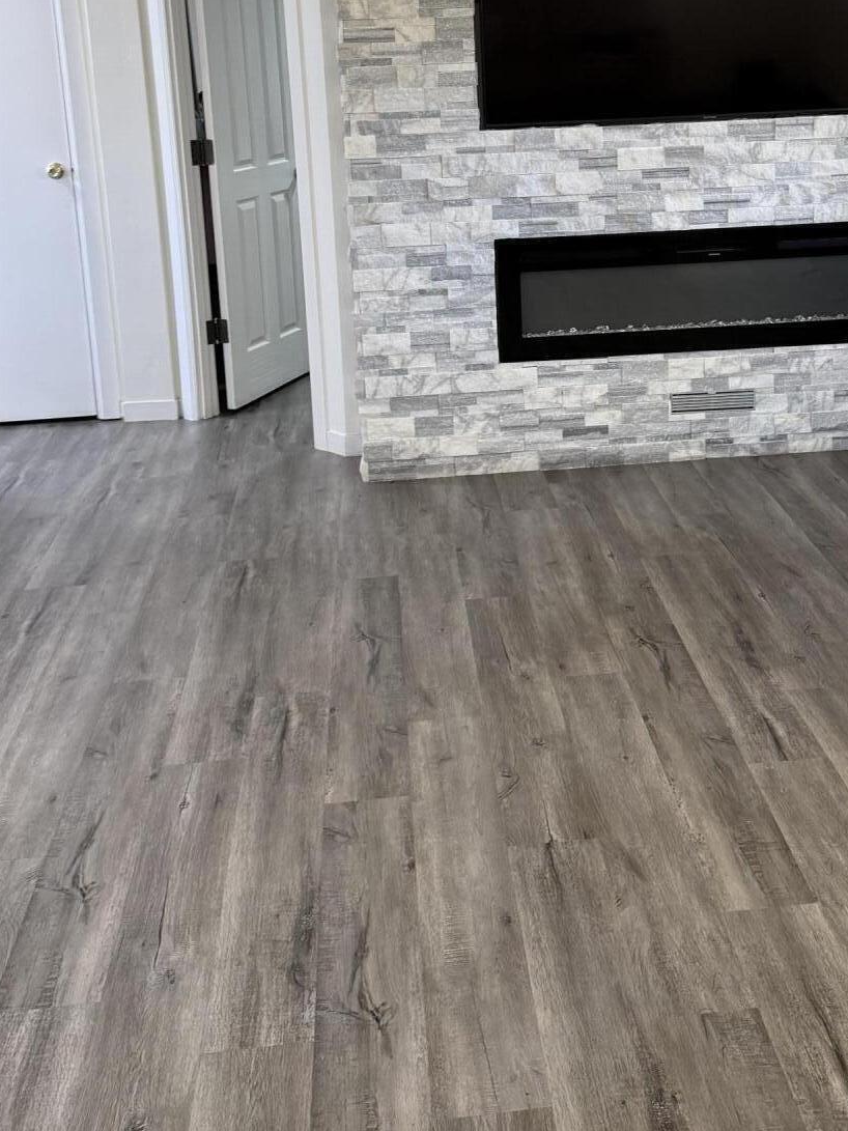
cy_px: 303
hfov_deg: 32.6
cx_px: 555
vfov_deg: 41.8
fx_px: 1437
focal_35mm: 44
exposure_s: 1/60
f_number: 1.78
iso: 200
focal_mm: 6.76
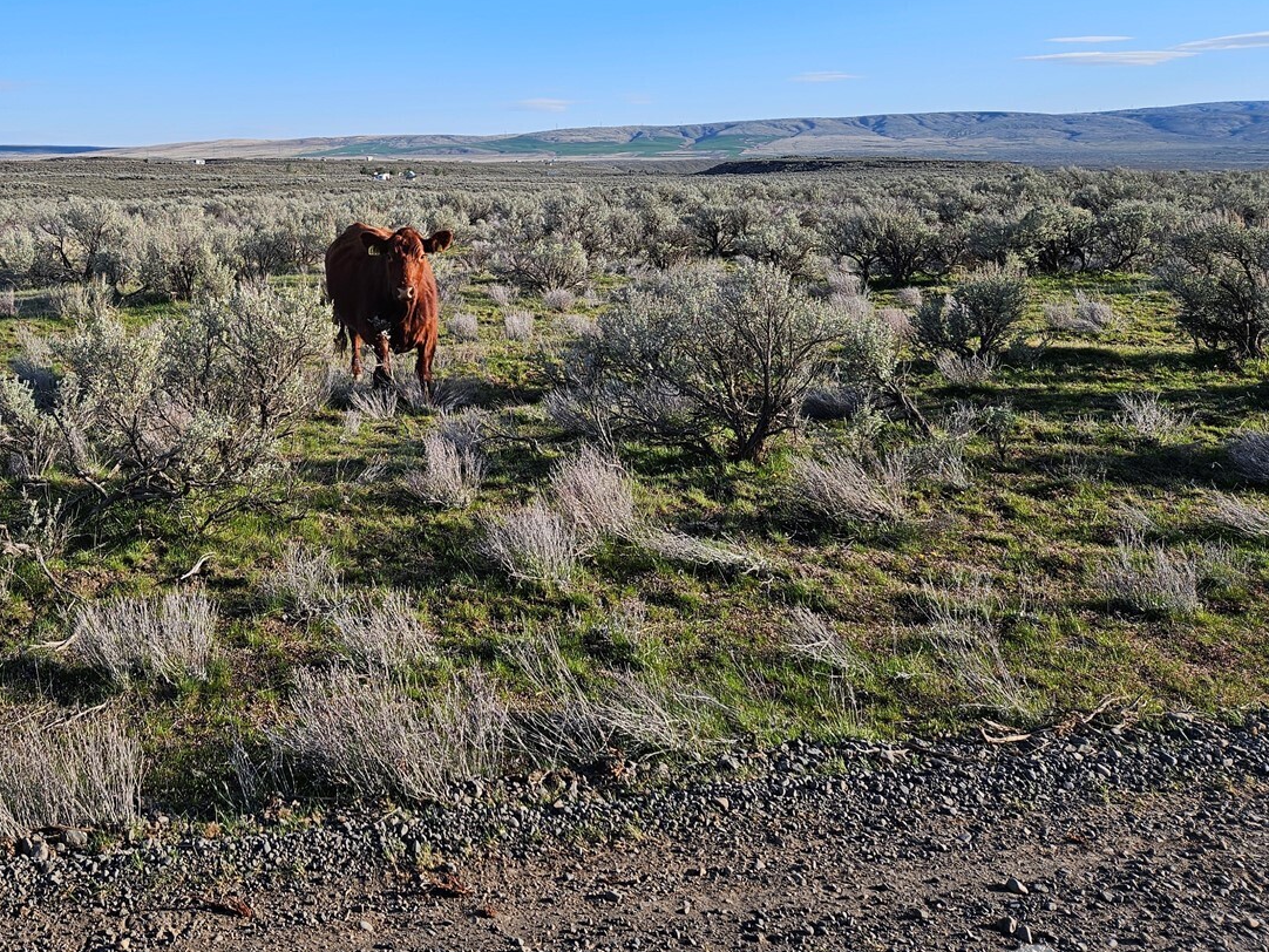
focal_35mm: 34
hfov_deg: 52.3
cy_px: 320
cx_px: 368
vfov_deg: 41.3
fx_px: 1247
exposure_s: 1/1414
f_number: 1.8
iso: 25
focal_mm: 5.4
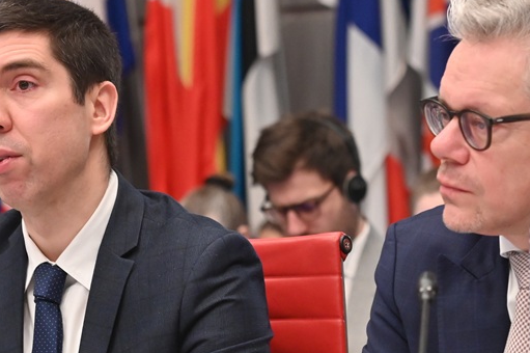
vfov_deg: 6.4
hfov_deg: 9.7
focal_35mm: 213
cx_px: 132
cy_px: 323
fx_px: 3134
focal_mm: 85
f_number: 5
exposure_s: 1/125
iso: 3200
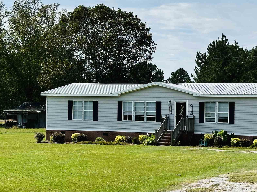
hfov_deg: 21.0
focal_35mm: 93
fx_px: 690
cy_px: 101
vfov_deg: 15.9
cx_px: 167
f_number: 1.78
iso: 64
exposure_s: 1/6211
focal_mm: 6.86
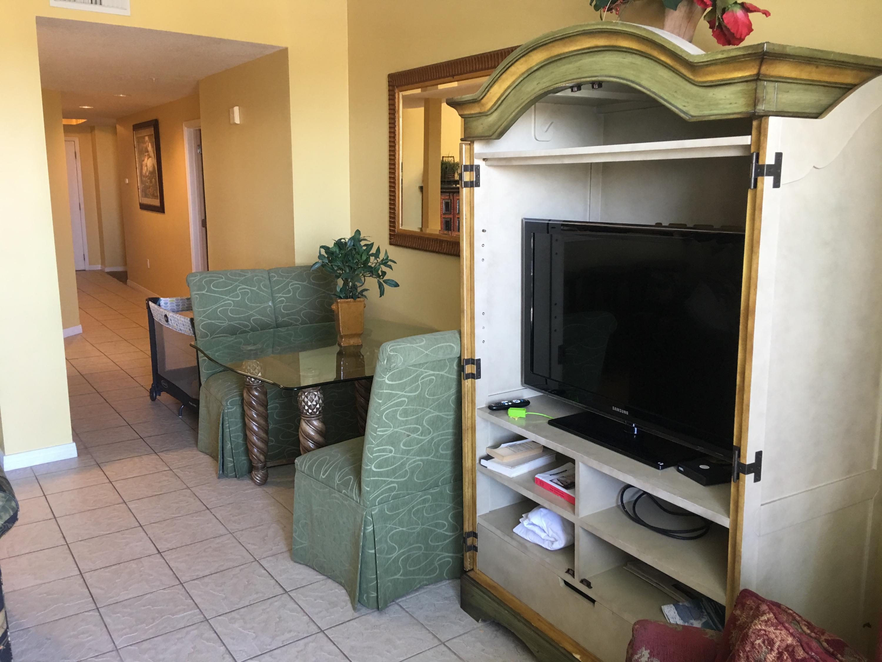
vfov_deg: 48.2
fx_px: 739
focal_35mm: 29
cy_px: 331
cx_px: 441
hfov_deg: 61.7
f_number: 2.2
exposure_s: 1/15
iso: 40
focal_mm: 4.15
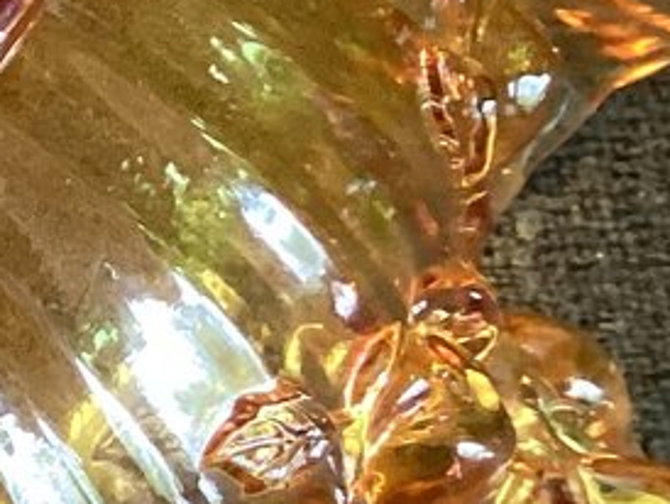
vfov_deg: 8.7
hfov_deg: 10.0
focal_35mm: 171
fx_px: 3313
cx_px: -977
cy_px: 138
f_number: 2.4
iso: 200
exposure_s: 1/50
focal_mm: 3.3
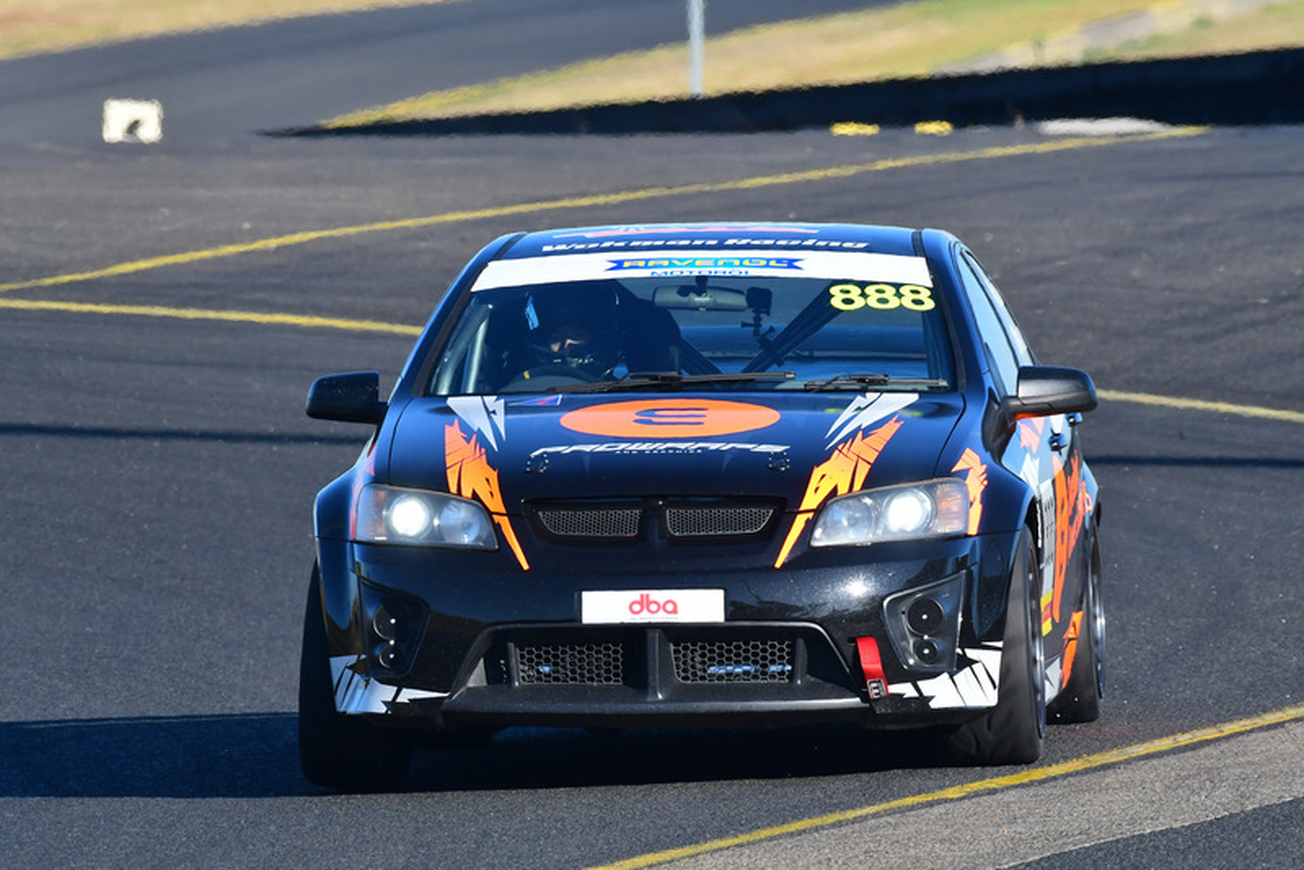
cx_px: 652
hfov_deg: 3.3
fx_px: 22827
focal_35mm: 630
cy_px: 435
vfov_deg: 2.2
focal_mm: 420
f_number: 10
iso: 800
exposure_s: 1/800
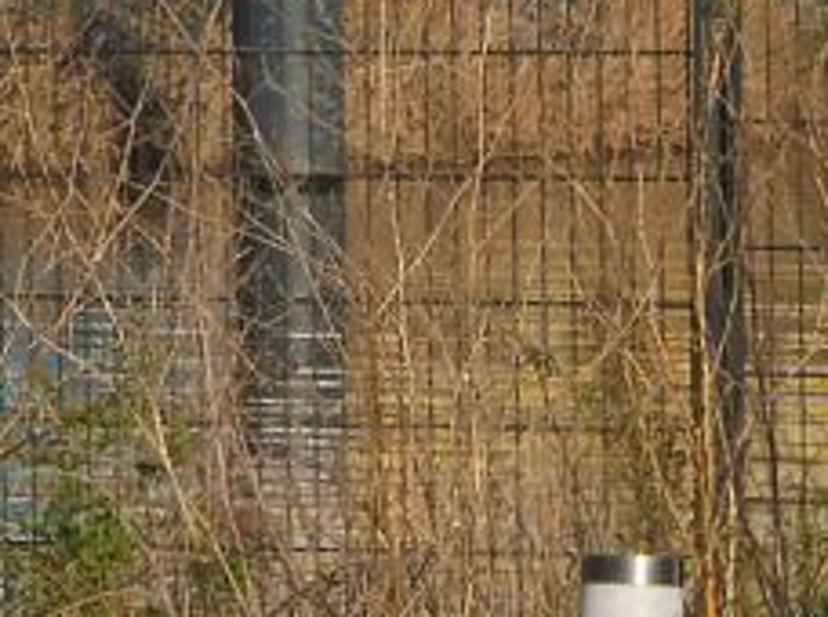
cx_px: -930
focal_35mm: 792
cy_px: -637
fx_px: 18904
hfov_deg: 2.5
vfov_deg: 1.9
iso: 100
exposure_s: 1/500
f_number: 7.1
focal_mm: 31.3
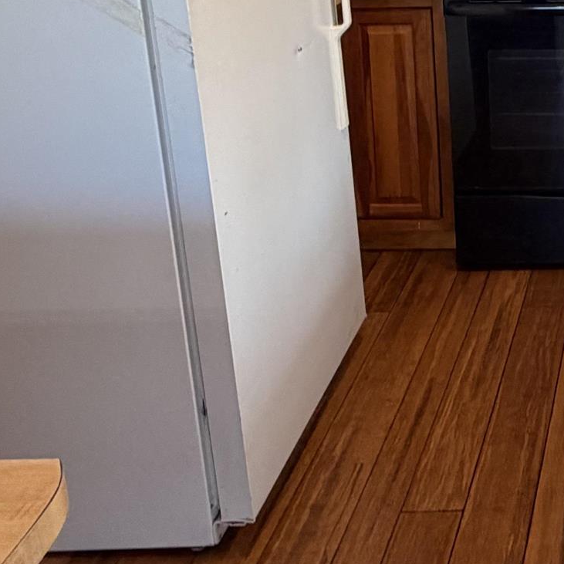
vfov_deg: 29.8
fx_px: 959
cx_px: 674
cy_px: -44
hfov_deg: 28.6
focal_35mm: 52
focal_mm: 2.22
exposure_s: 1/60
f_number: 2.2
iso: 200
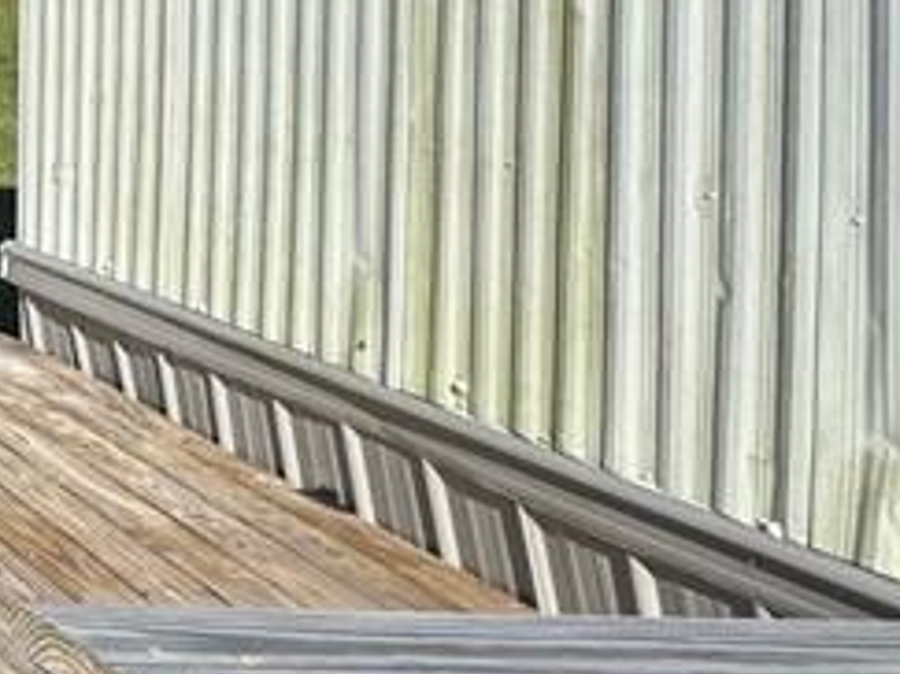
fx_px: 1533
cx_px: -770
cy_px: -44
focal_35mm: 59
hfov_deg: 20.8
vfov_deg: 23.4
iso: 50
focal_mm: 2.22
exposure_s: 1/2208
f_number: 2.2
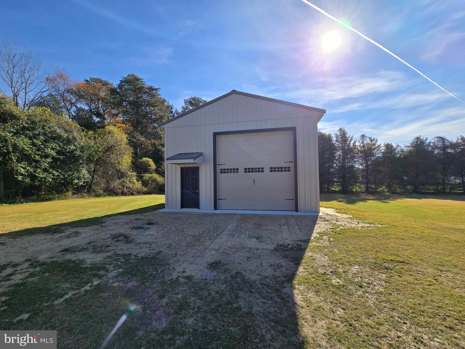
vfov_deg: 89.9
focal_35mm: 13
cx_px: 232
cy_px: 174
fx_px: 175
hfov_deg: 106.2
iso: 50
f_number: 2.2
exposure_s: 1/3185
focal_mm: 2.2
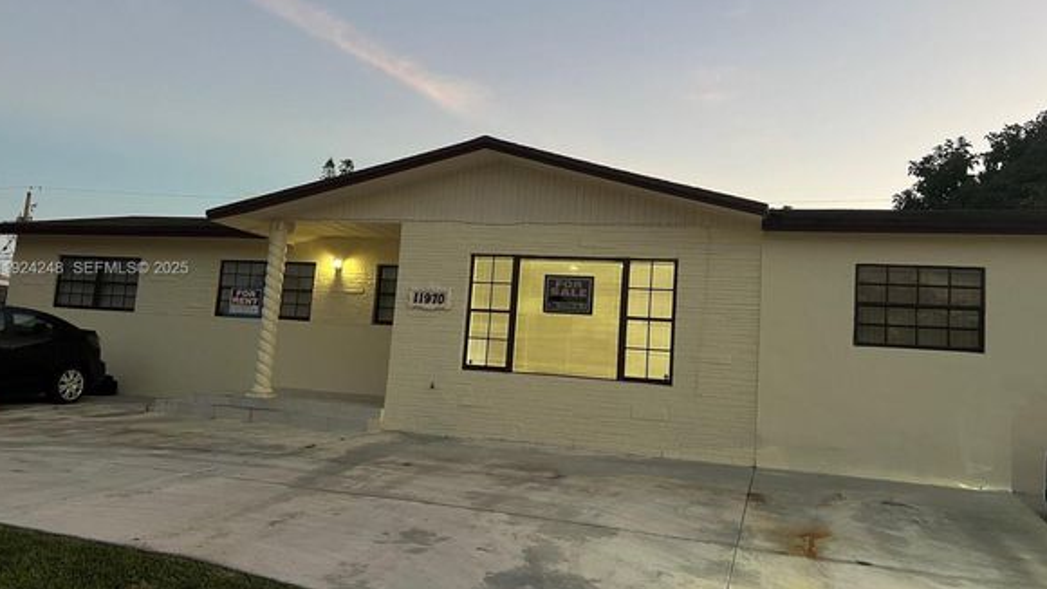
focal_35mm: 29
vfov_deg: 40.1
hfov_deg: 66.1
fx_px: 805
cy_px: 270
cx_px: 516
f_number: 1.5
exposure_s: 1/60
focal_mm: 5.7
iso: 160
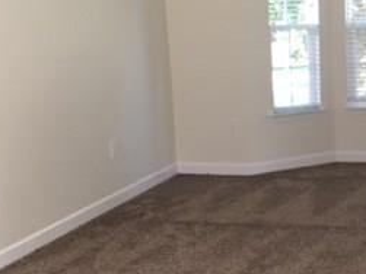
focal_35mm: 74
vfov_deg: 19.9
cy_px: 160
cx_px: 335
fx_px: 782
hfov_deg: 25.5
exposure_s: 1/30
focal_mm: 4.15
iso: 50
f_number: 2.2
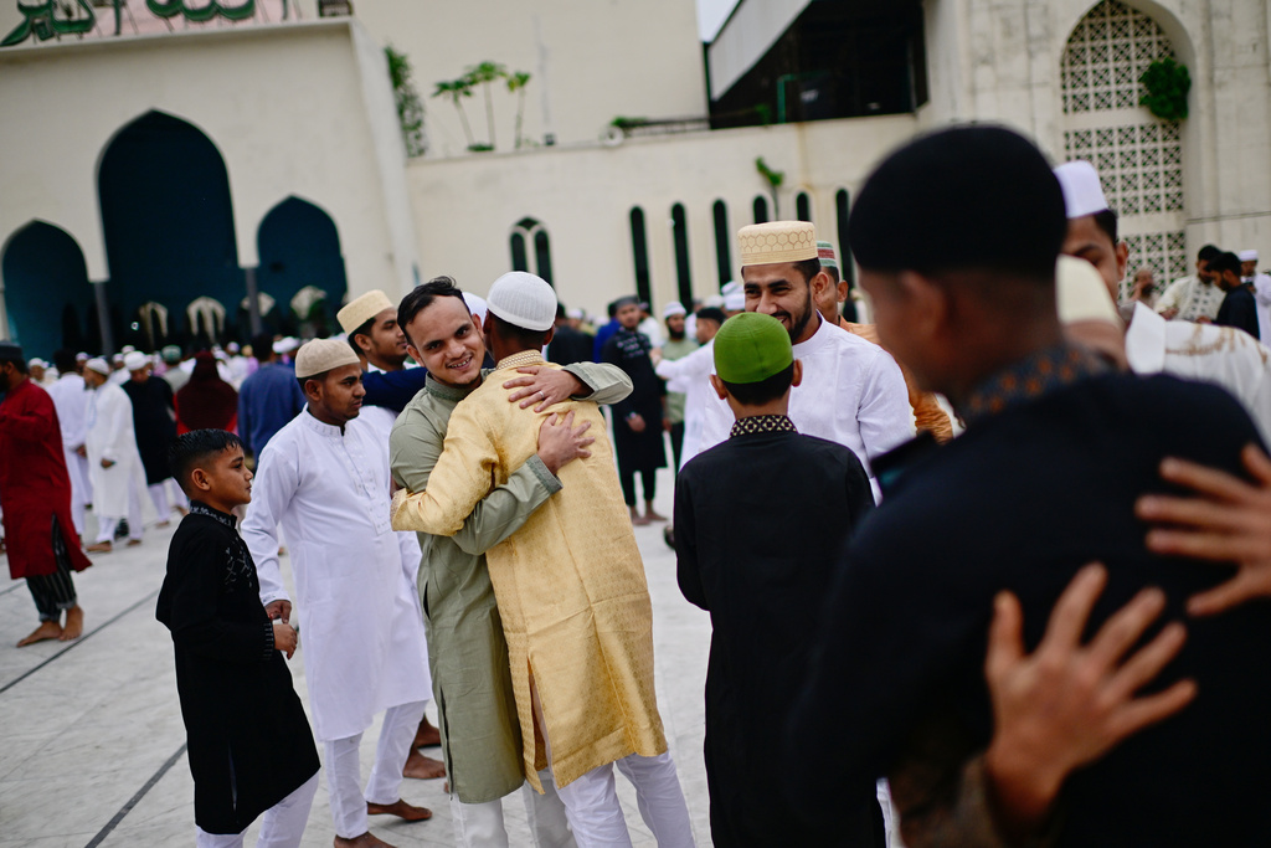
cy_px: 424
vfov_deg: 37.9
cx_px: 636
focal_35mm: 35
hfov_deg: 54.4
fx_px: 1236
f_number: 1.4
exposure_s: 1/3200
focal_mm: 35
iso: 400
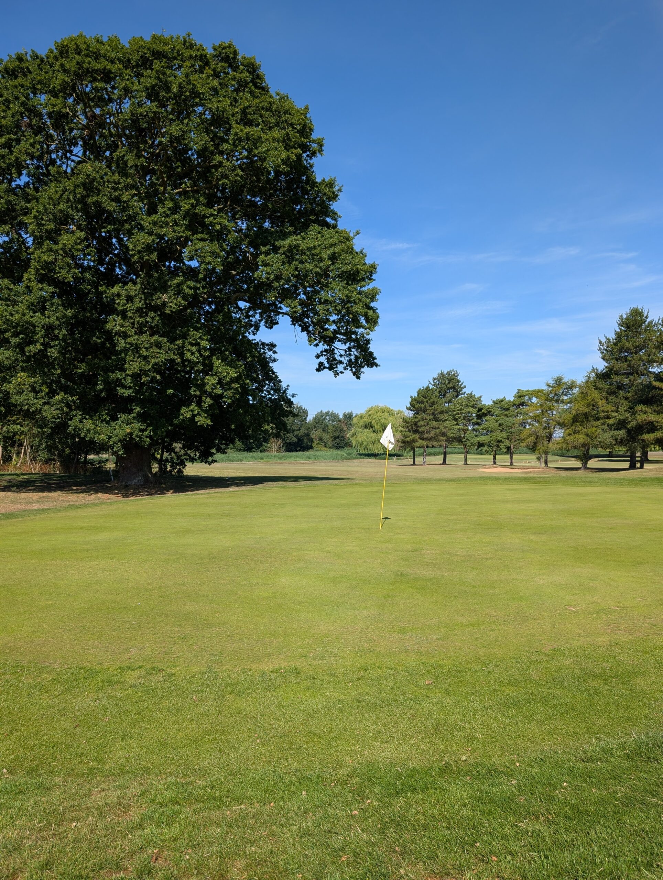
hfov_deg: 56.9
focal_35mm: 24
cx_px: 332
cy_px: 440
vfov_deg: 71.5
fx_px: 611
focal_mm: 6.9
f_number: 1.68
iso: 21
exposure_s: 1/1066
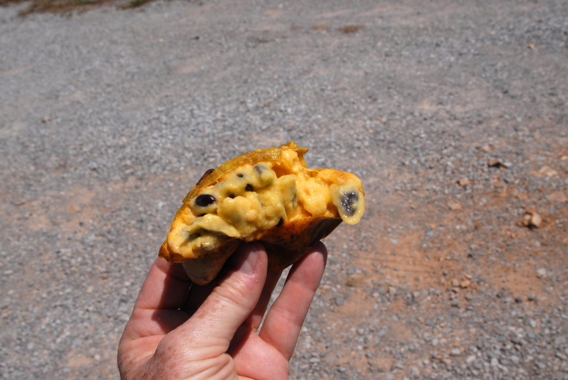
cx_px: 284
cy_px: 190
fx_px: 663
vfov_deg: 32.0
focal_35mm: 42
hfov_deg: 46.4
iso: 400
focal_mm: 28
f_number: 14
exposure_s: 1/800
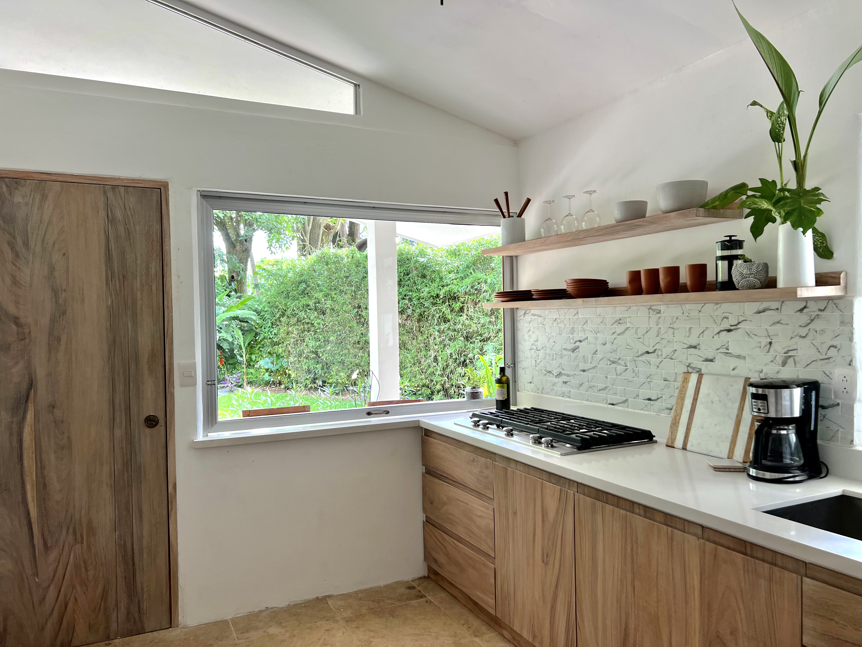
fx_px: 647
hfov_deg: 67.3
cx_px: 431
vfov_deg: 53.1
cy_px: 324
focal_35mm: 26
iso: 50
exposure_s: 1/121
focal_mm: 5.7
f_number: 1.5
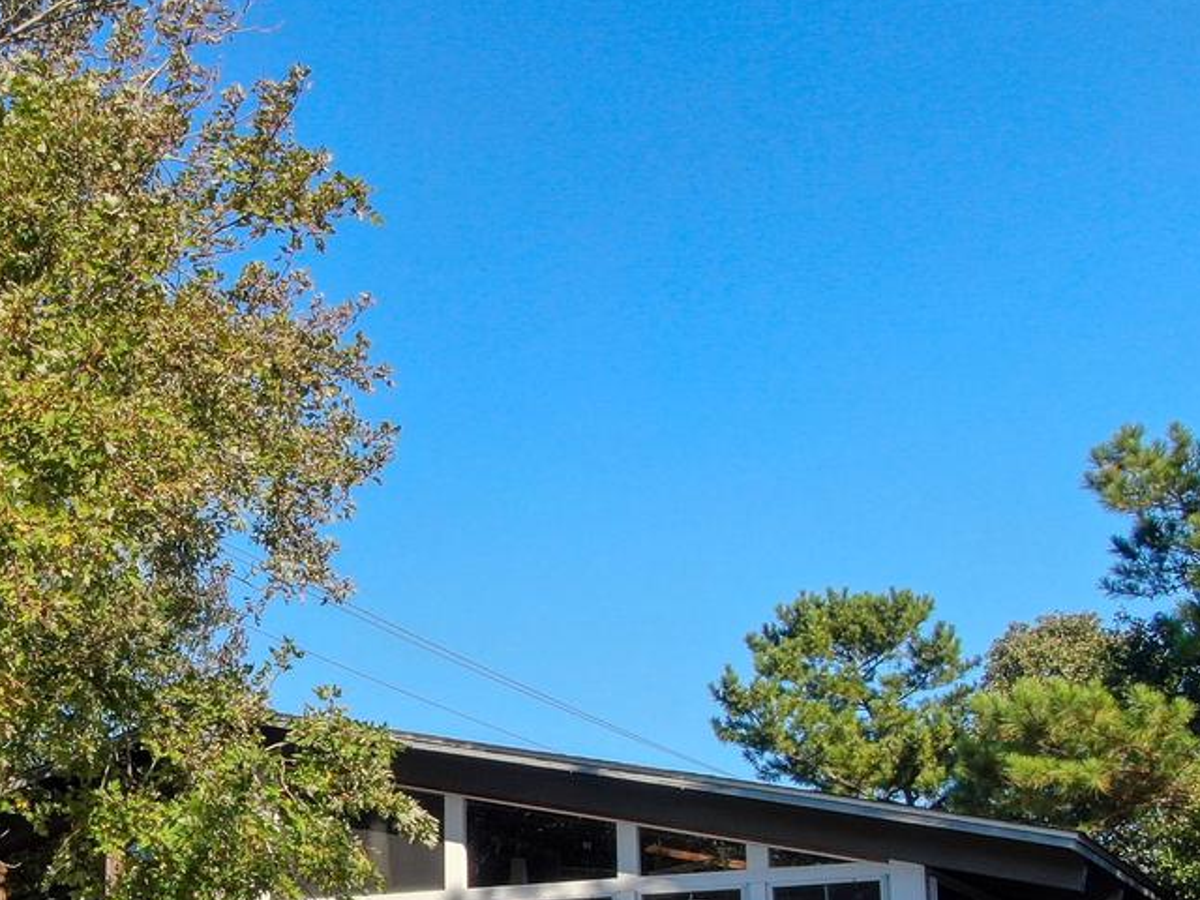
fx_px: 1872
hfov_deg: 34.2
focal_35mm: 54
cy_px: 732
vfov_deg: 26.5
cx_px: 191
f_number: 2.8
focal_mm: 4.39
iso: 110
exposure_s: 1/50
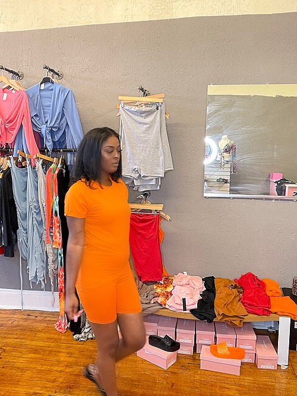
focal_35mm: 30
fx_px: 343
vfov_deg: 59.9
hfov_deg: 46.8
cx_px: 148
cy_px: 198
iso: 160
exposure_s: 1/60
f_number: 2.2
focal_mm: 2.71
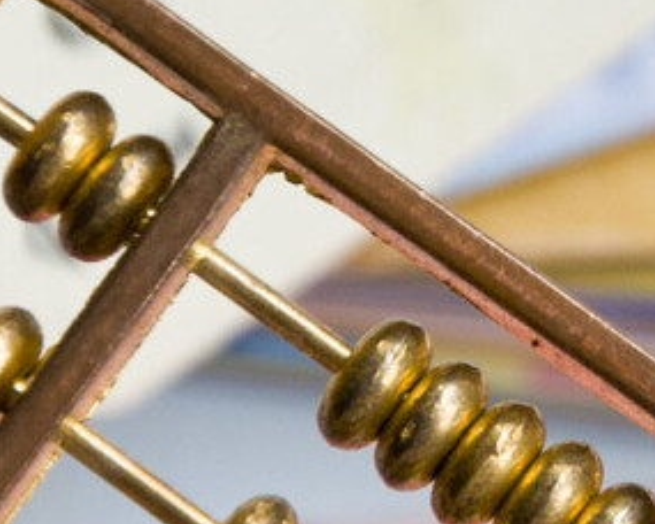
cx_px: 602
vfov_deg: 2.5
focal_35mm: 622
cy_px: 211
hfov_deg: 3.1
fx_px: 12057
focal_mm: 105
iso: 500
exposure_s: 1/160
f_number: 5.6
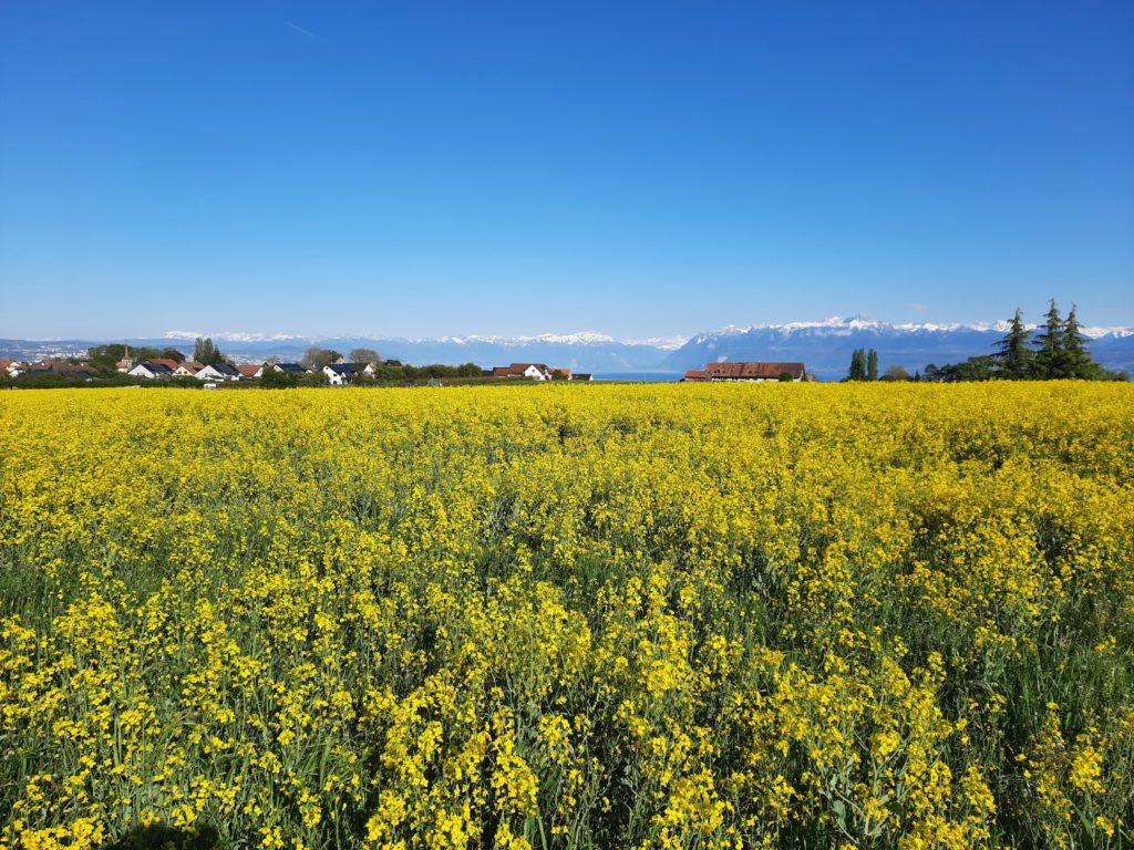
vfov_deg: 54.9
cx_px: 567
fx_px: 819
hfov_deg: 69.4
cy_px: 425
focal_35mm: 25
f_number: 2
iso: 32
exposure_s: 1/1344
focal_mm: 4.6
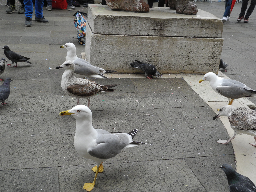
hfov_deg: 38.2
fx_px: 370
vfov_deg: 29.1
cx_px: 128
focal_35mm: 50
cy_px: 96
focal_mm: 10.7
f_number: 3.5
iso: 338
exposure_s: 1/250
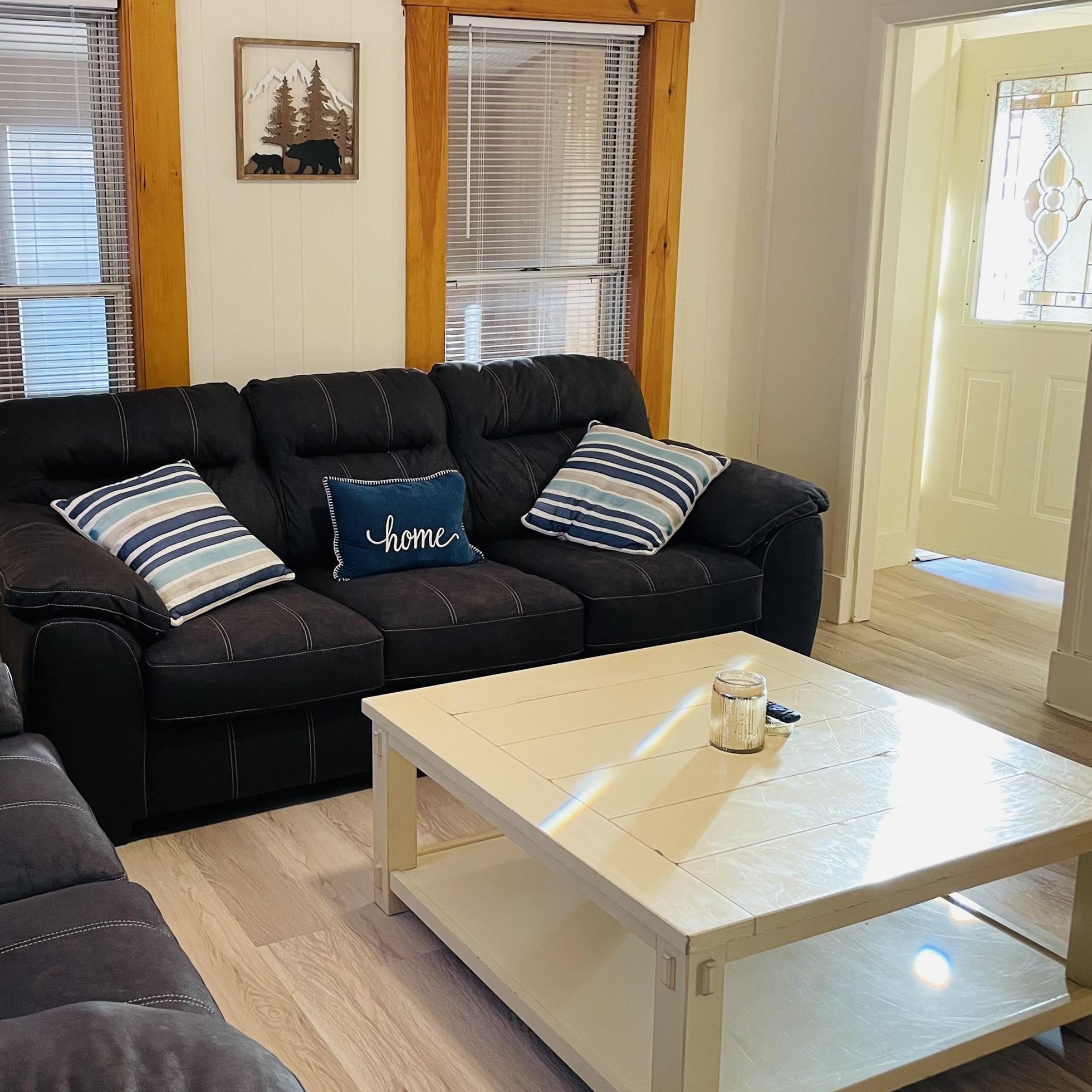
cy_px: 502
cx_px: 324
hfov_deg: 45.0
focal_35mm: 36
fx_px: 1285
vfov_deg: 46.0
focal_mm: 4.2
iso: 160
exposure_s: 1/60
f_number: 1.6
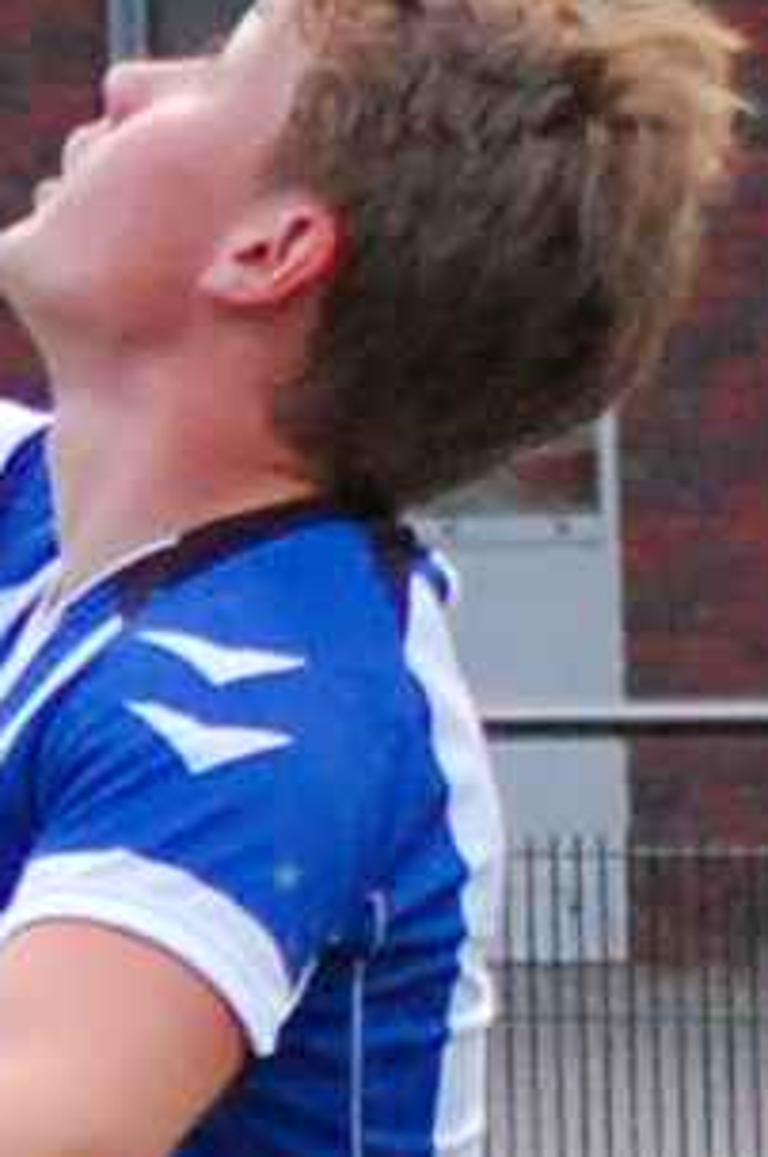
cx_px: 146
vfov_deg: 3.2
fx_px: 20557
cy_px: 573
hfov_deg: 2.1
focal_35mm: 641
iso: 1600
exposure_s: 1/500
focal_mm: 66
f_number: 4.2
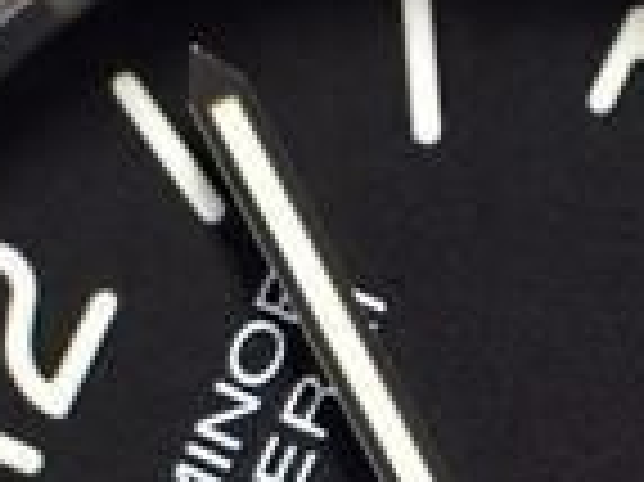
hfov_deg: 5.7
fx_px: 6413
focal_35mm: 345
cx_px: 513
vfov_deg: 4.3
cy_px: 527
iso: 400
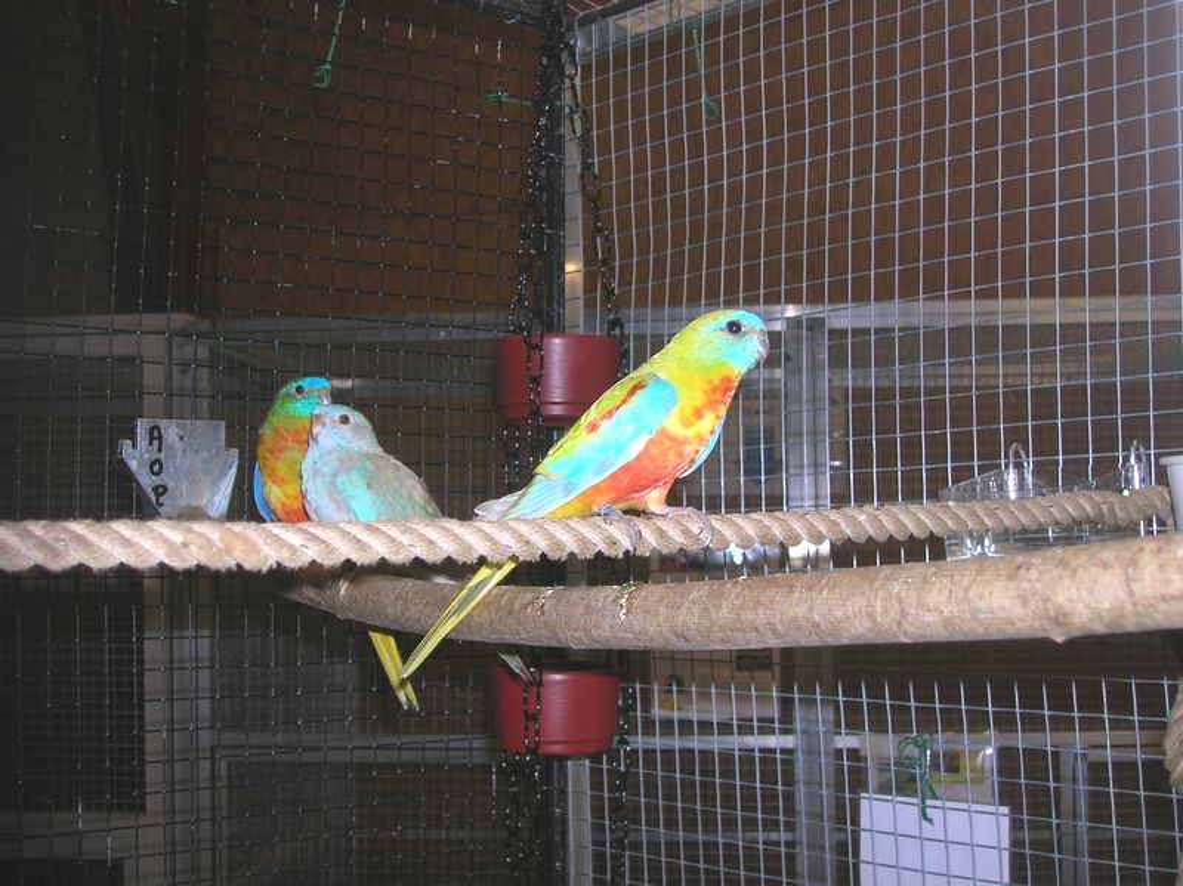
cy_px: 443
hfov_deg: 41.3
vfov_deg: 31.5
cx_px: 592
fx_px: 1571
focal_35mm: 46
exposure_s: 1/60.1
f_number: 3.2
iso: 50
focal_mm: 7.7
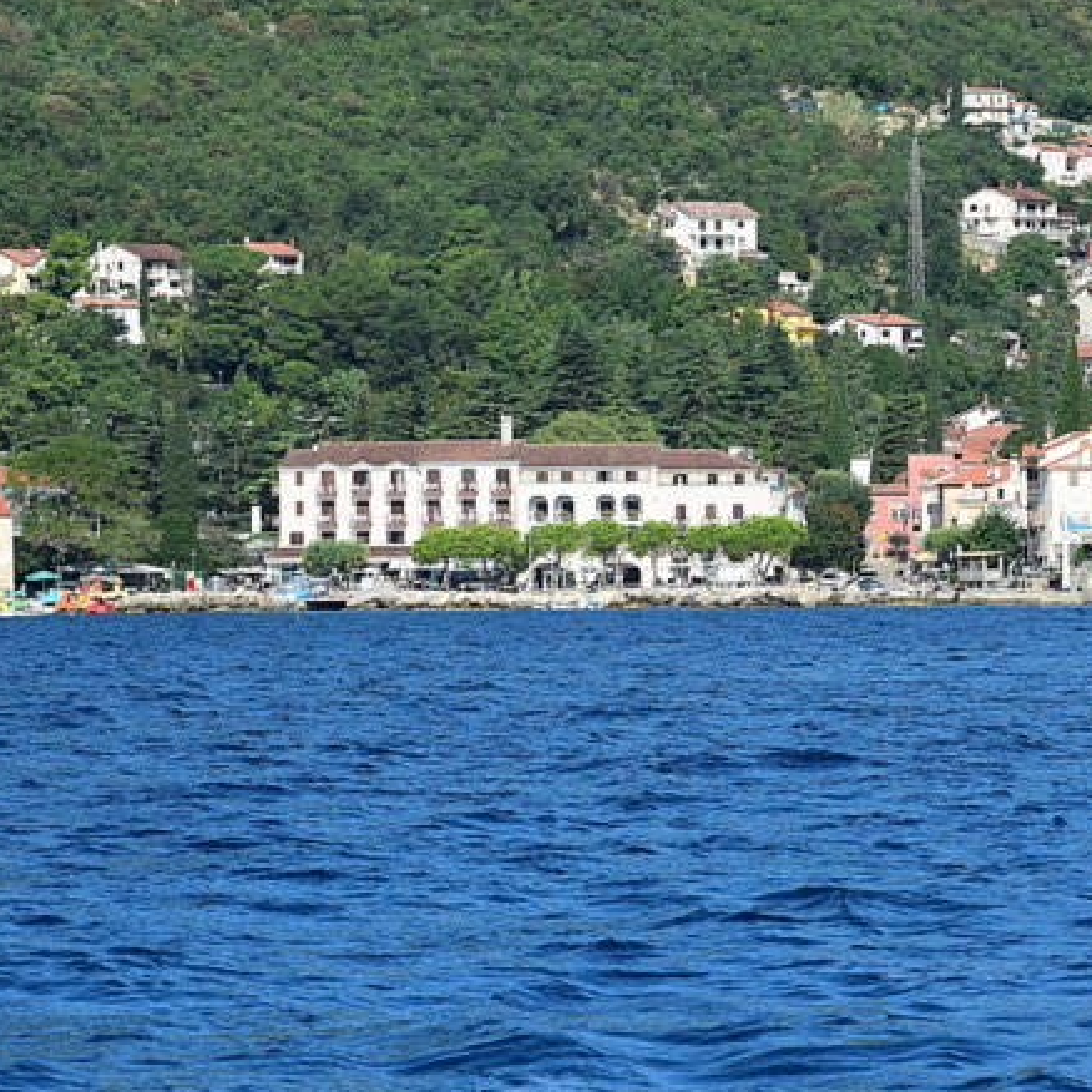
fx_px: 8736
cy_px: 539
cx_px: 568
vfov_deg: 7.2
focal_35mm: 245
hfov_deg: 7.2
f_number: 10
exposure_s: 1/320
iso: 400
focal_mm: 105
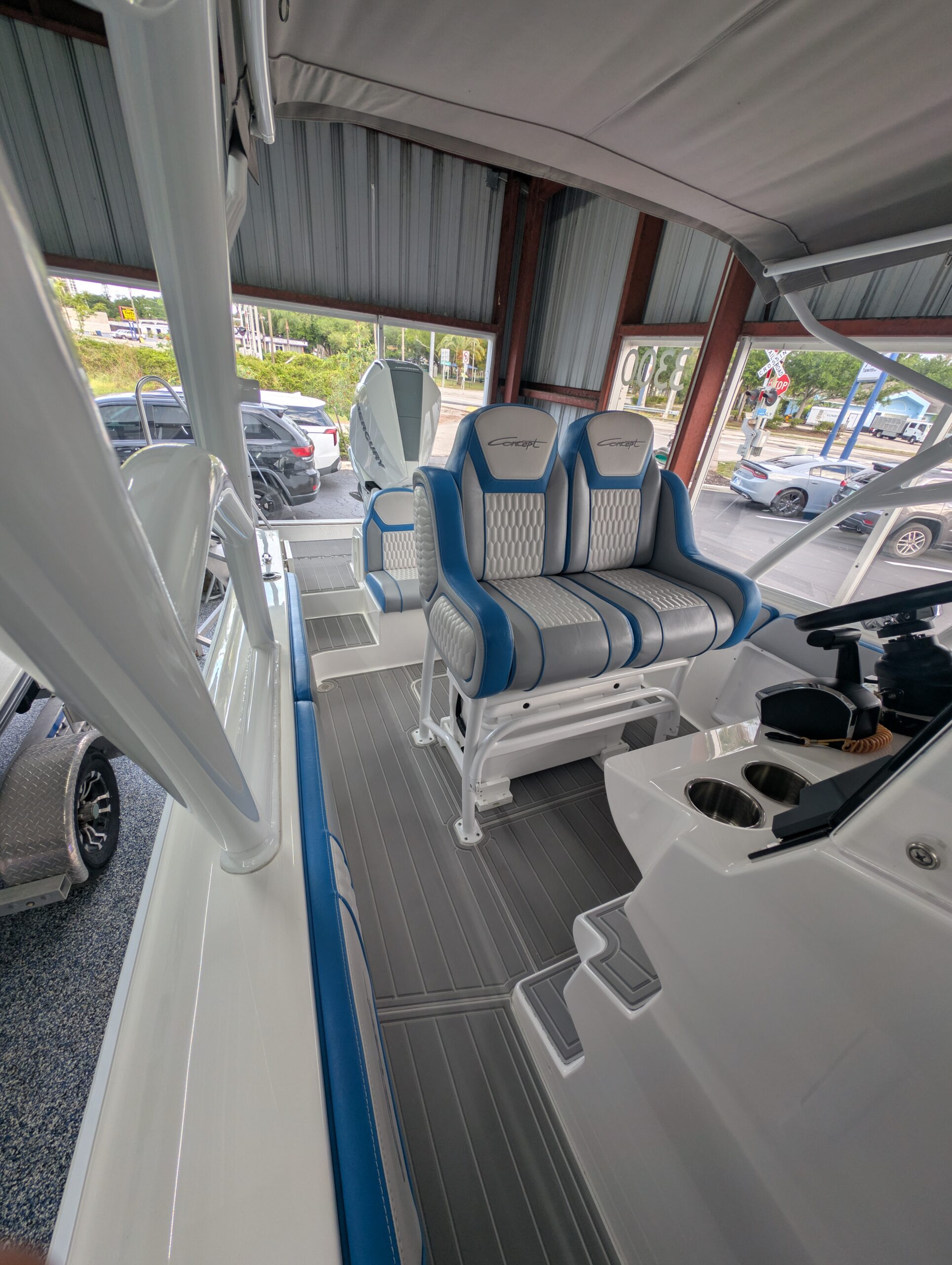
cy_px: 632
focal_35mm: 12
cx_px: 476
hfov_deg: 94.6
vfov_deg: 110.5
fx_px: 439
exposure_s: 1/120
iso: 46
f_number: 1.95
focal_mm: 2.23
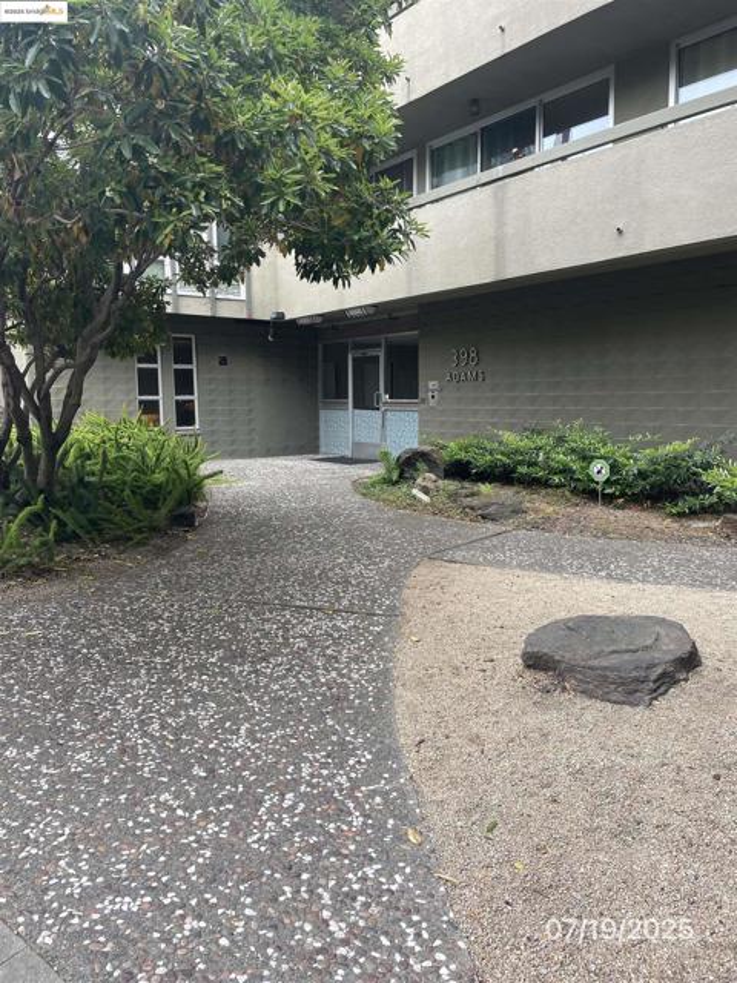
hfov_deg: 53.1
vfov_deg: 67.3
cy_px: 492
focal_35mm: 26
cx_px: 368
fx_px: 738
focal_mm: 4.2
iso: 32
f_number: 1.6
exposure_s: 1/427
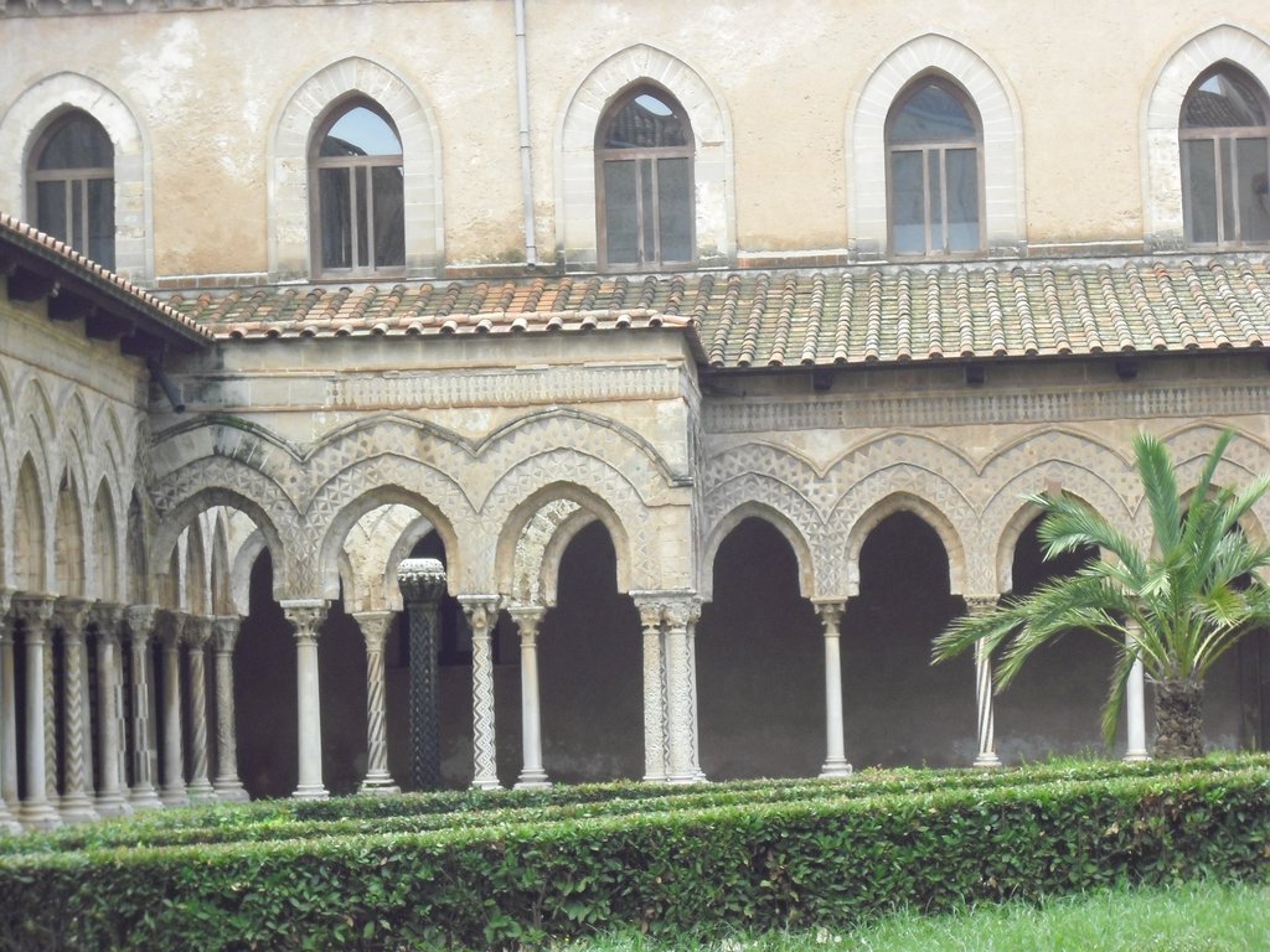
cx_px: 635
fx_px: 4146
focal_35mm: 113
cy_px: 476
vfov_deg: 13.1
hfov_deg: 17.4
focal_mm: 18.6
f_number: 5.2
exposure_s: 1/100
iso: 200
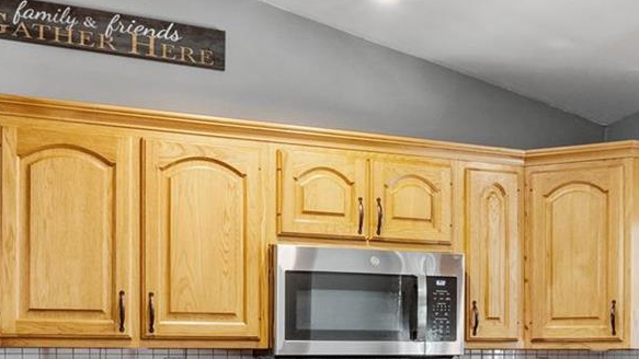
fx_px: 779
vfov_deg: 25.0
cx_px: 433
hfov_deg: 43.9
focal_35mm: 46
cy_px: 343
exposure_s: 1/5
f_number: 8
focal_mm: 8
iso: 400
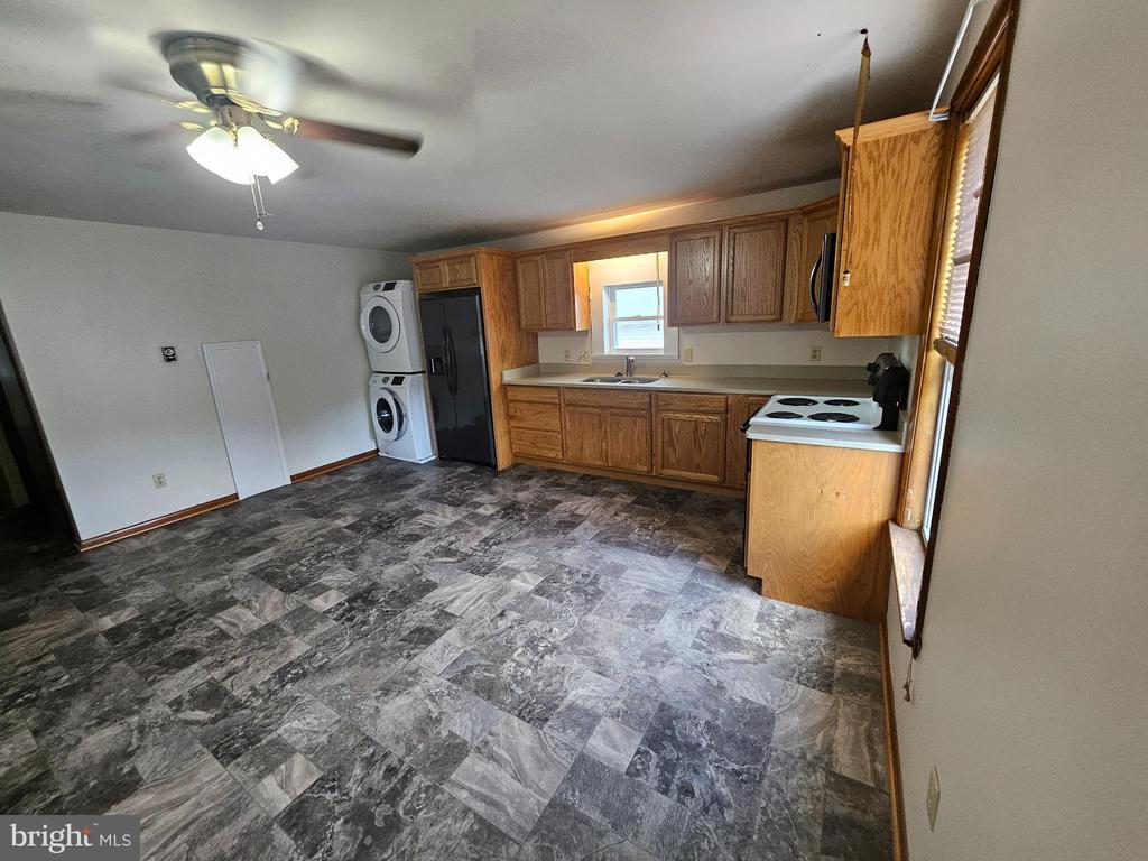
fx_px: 431
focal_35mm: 13
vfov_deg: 89.9
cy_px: 430
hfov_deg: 106.2
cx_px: 574
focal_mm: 1.74
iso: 250
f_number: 2.2
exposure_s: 1/60
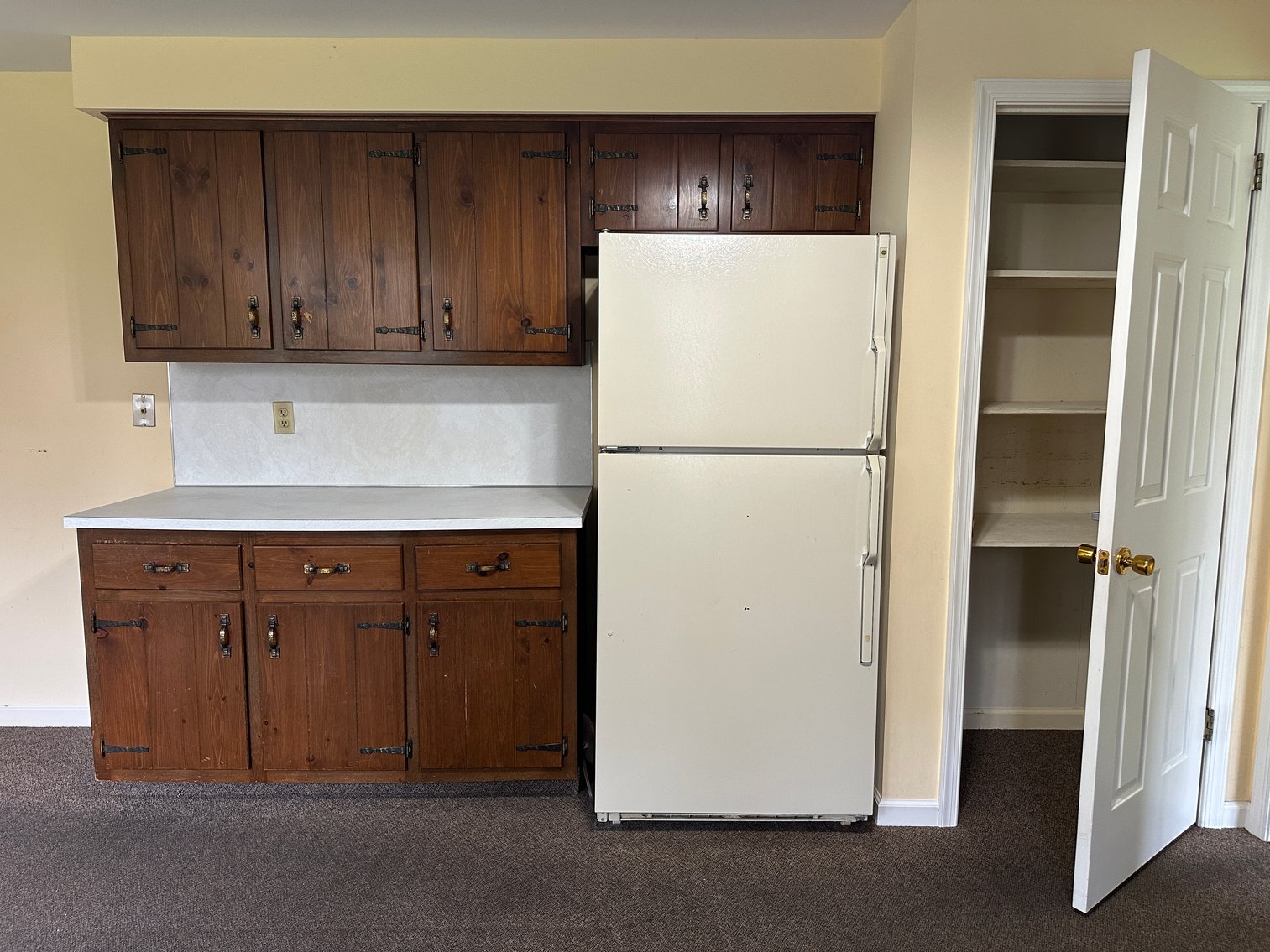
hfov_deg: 71.6
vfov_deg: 56.8
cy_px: 476
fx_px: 881
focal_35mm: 24
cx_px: 635
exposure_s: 1/60
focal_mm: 6.86
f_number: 1.78
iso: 200
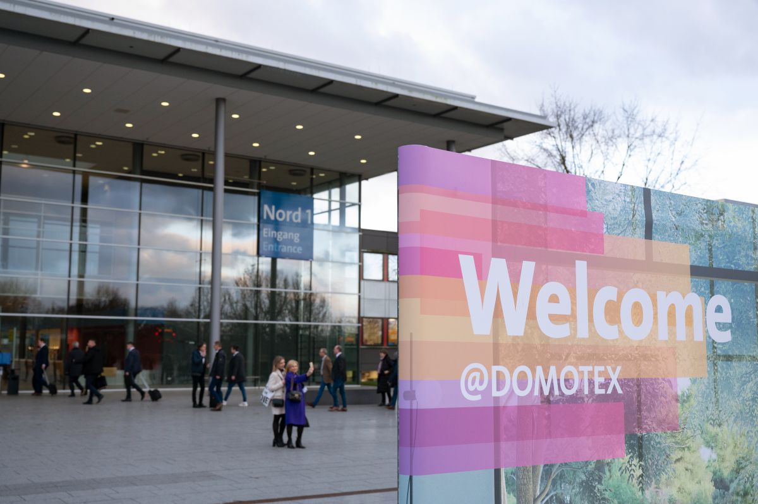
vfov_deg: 33.3
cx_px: 379
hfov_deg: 48.5
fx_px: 842
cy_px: 252
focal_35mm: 40
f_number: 4.5
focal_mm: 40
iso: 1600
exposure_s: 1/320
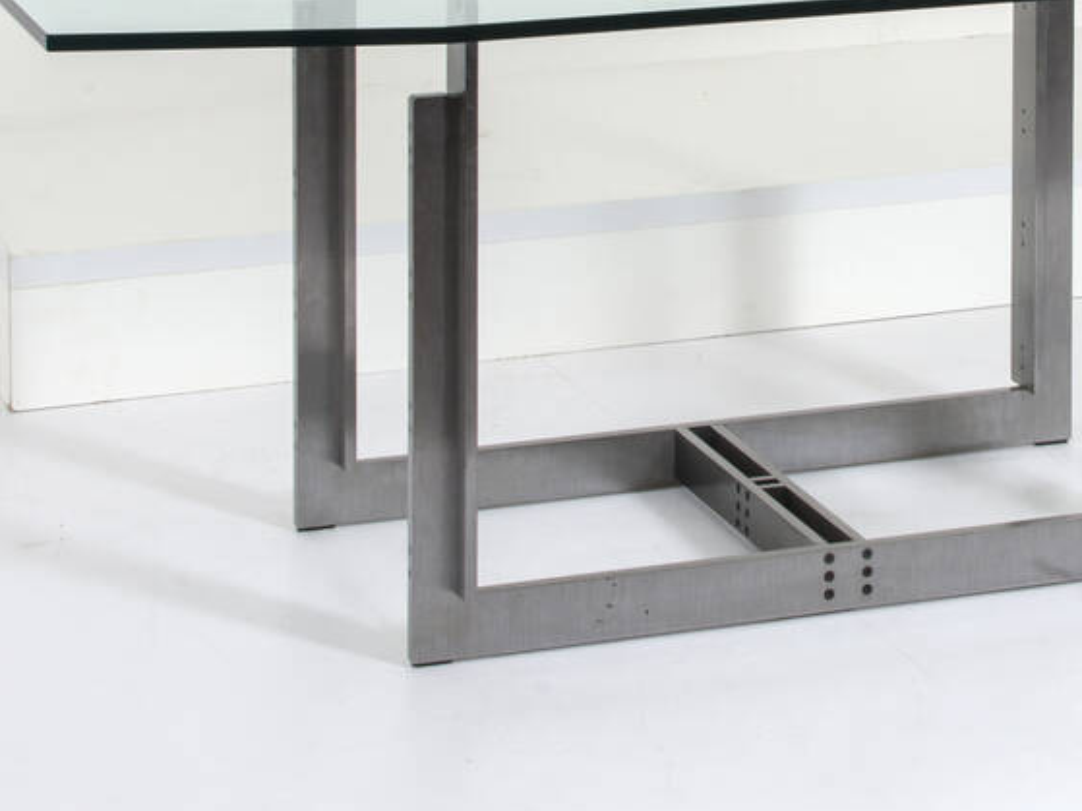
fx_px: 3944
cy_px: 44
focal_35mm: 126
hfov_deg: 15.6
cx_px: 780
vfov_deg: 11.6
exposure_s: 1/160
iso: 125
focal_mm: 35
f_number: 18
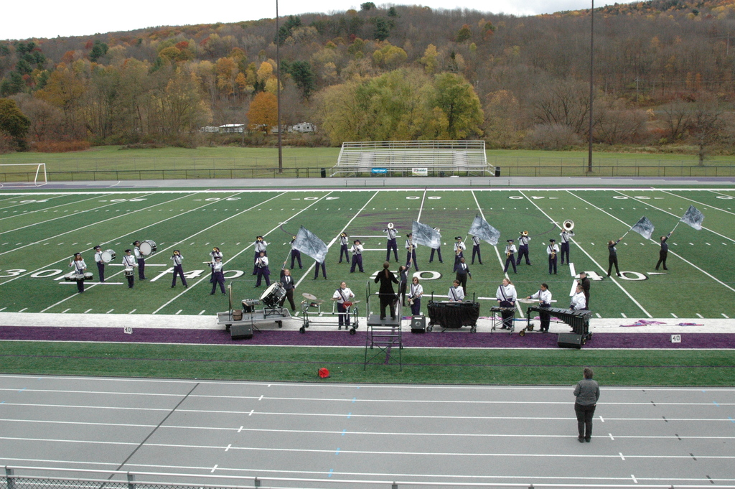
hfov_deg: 53.2
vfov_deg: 36.8
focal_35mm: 36
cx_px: 368
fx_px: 734
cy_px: 244
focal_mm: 24
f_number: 11
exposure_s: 1/500
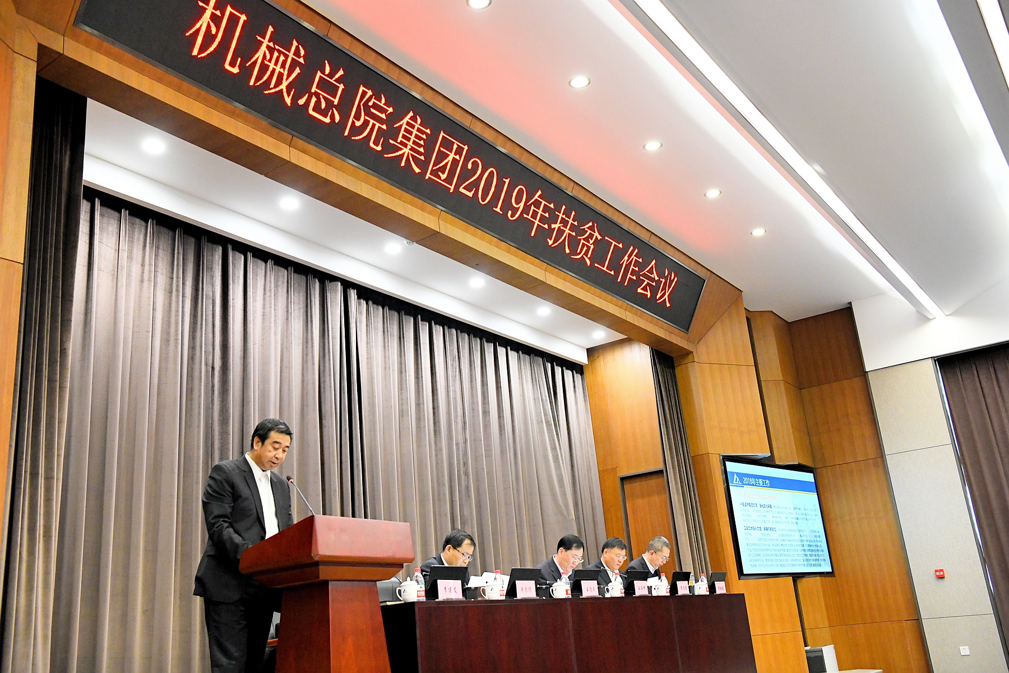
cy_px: 336
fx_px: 953
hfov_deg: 55.8
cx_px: 504
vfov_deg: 38.9
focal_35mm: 34
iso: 4000
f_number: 4.5
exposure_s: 1/160
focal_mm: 34
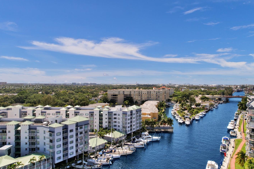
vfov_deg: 51.2
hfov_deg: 71.5
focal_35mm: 25
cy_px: 88
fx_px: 176
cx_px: 129
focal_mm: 8.38
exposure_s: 1/2500
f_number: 2.8
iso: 100
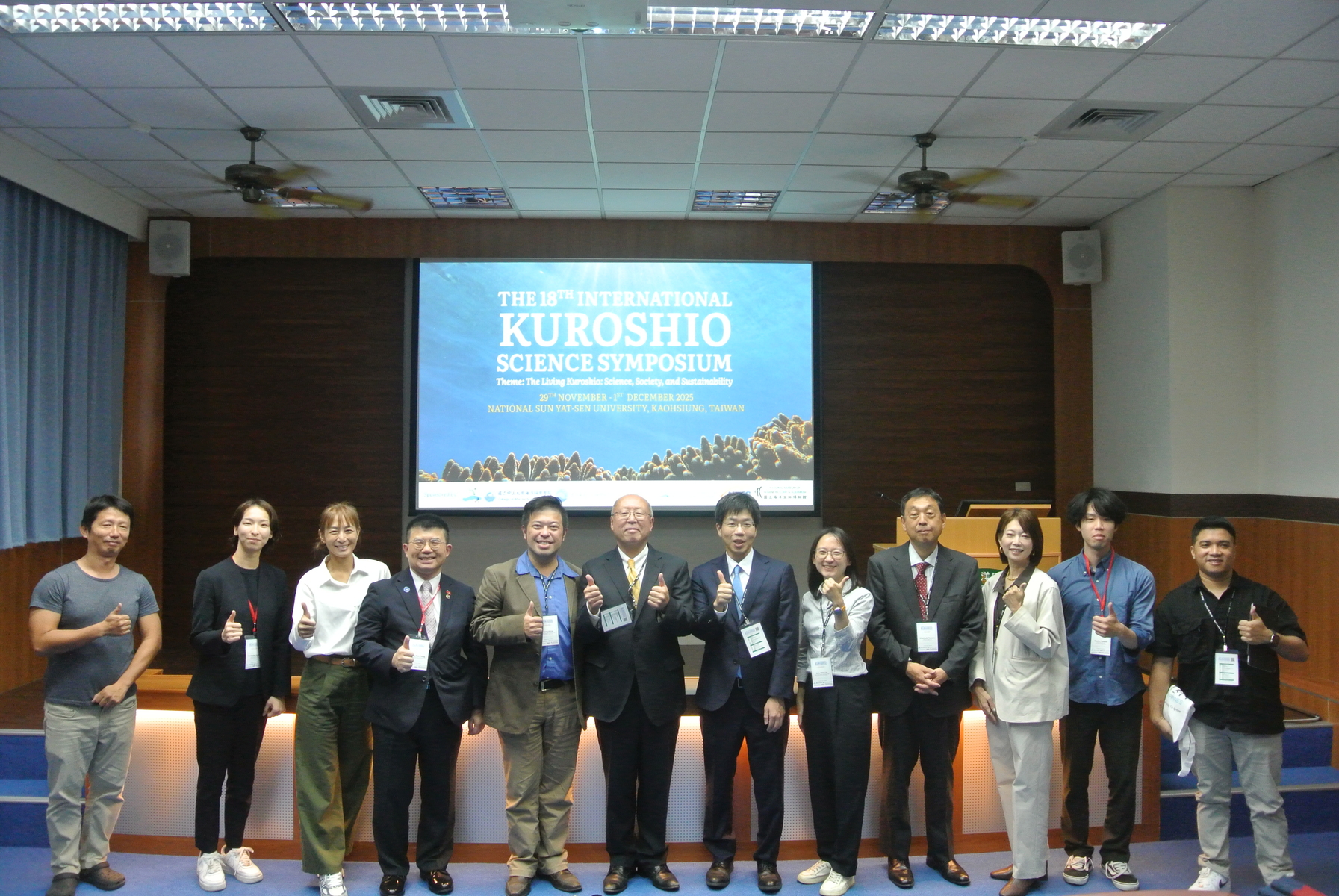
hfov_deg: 67.3
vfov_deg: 48.0
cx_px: 670
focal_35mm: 27
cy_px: 448
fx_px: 1005
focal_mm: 10
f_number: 3.5
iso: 1000
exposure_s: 1/60
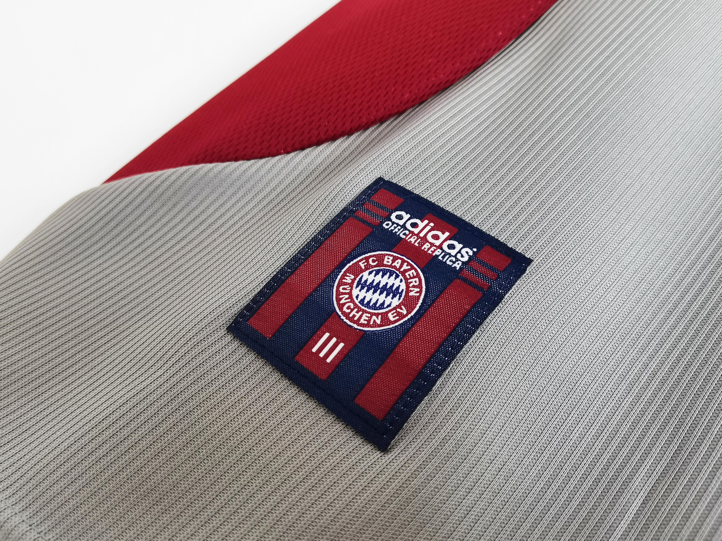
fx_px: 605
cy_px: 270
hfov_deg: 61.7
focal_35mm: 29
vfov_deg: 48.2
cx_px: 361
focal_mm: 5.58
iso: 320
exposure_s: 1/60
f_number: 1.8
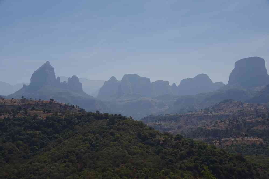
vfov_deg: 21.2
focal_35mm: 64
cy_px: 90
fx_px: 478
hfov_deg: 31.4
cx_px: 134
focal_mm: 42.5
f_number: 11
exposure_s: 1/200
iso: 200
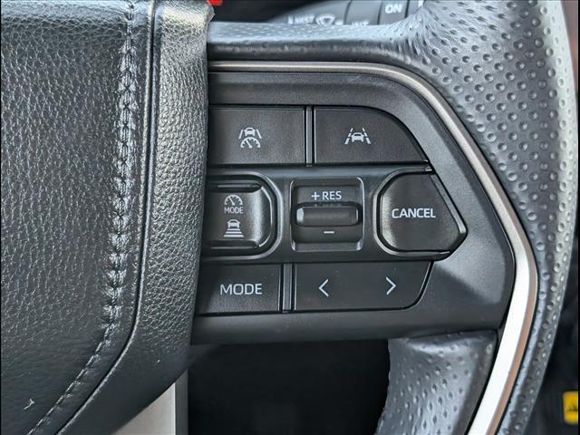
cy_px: 218
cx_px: 290
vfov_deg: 29.7
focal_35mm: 49
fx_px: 821
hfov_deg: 38.9
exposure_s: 1/435
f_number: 1.68
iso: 638
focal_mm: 6.9
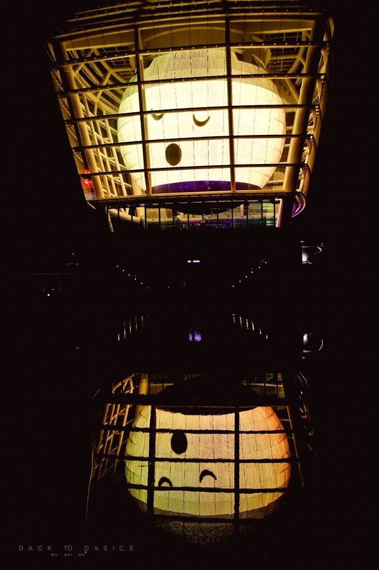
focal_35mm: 30
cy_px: 285
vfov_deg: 62.0
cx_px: 190
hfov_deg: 43.6
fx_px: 474
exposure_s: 1/80
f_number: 2.8
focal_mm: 20
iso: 100
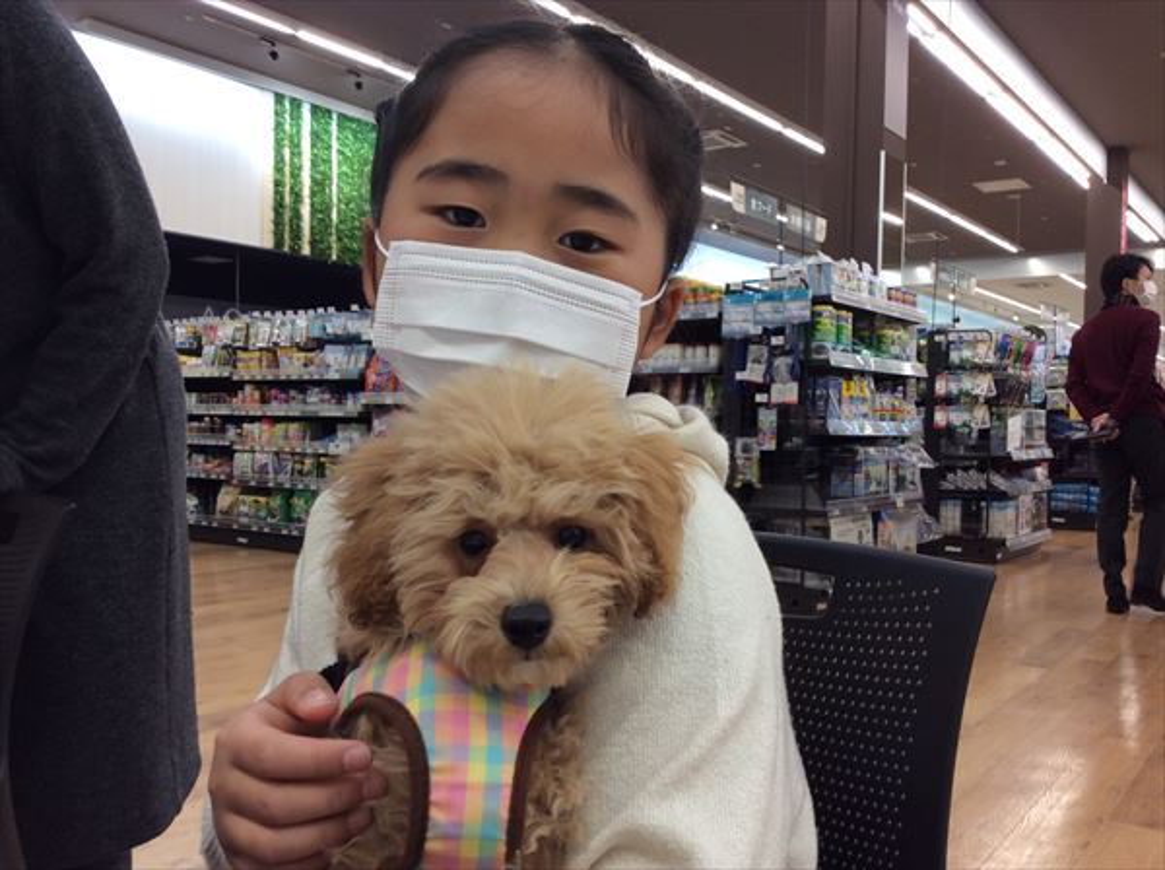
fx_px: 1075
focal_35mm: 32
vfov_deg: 44.0
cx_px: 582
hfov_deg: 56.9
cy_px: 435
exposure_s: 1/24
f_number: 2.4
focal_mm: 3.3
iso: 32
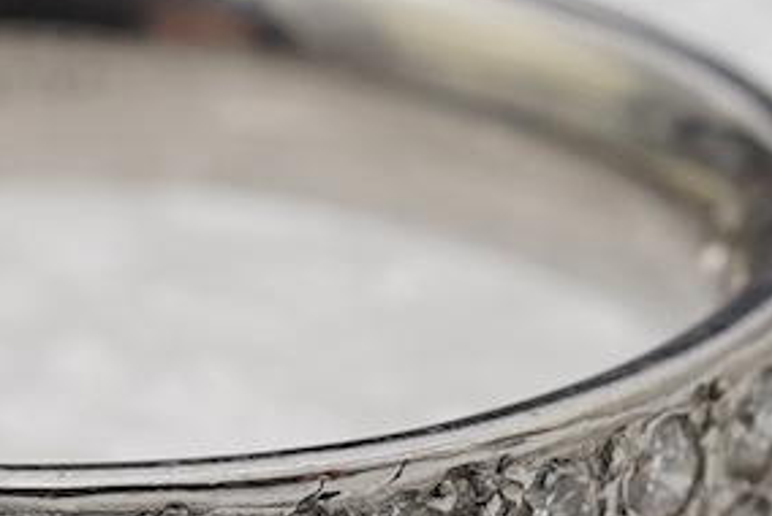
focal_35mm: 267
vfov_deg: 5.1
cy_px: 618
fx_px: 5731
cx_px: 67
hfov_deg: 7.7
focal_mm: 30
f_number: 22
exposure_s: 1/125
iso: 400
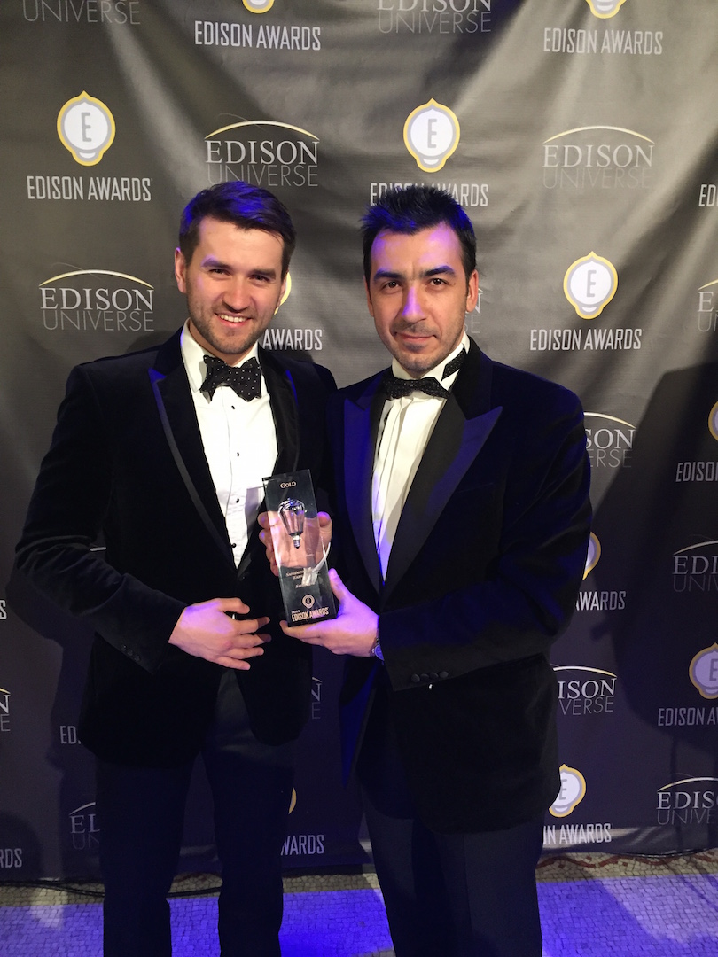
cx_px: 359
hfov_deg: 48.2
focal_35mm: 29
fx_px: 802
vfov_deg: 61.7
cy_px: 478
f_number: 2.2
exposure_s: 1/30
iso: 200
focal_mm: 4.15
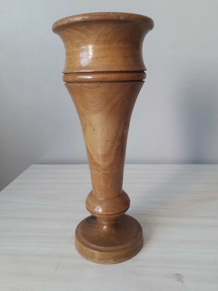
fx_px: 227
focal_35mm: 27
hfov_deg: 51.4
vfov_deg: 65.3
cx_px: 109
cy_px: 146
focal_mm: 3.6
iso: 40
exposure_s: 1/50
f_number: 1.9
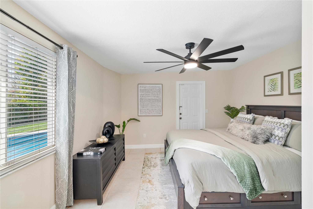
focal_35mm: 16
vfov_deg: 73.7
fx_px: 139
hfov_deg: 96.7
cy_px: 104
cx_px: 156
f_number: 11
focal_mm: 16
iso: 160
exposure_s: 1/25
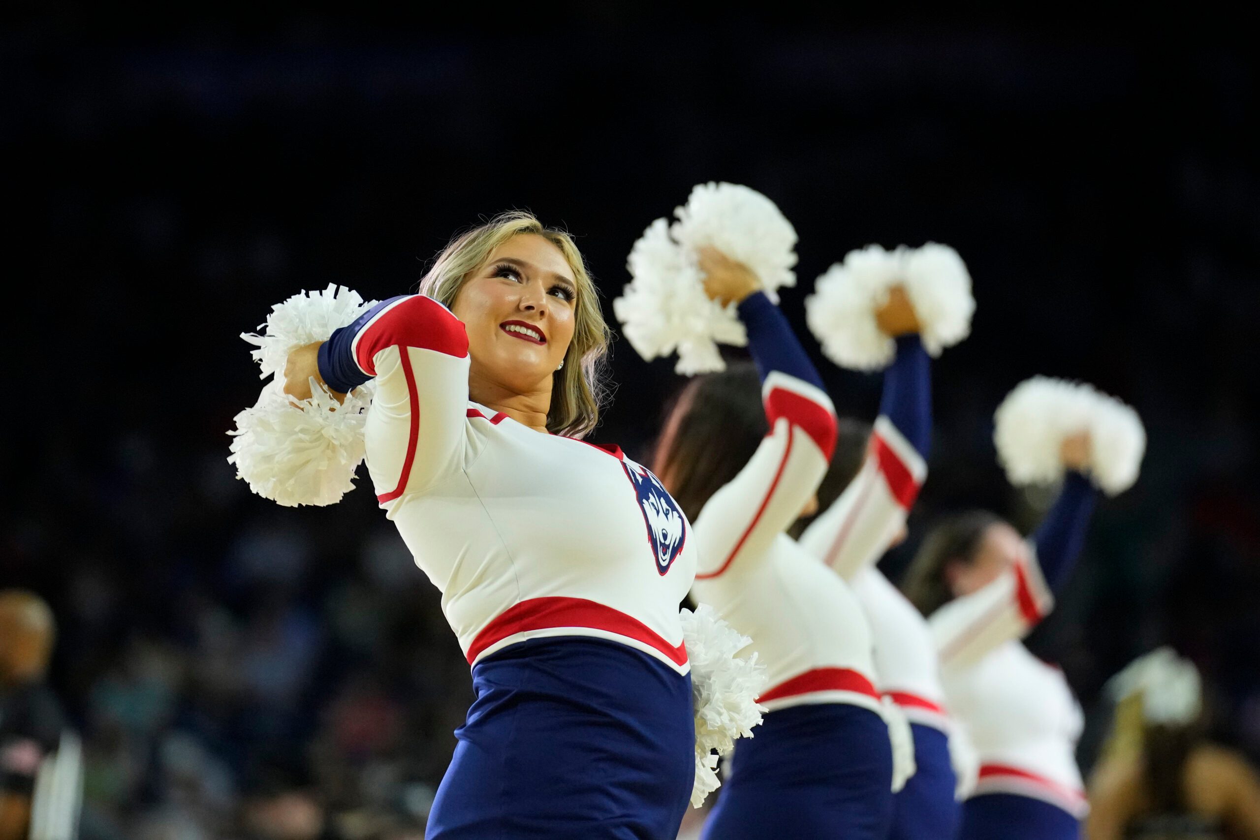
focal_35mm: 300
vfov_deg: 4.6
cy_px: 420
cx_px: 630
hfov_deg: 6.9
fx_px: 10500
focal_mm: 200
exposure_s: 1/2000
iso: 4000
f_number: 2.8
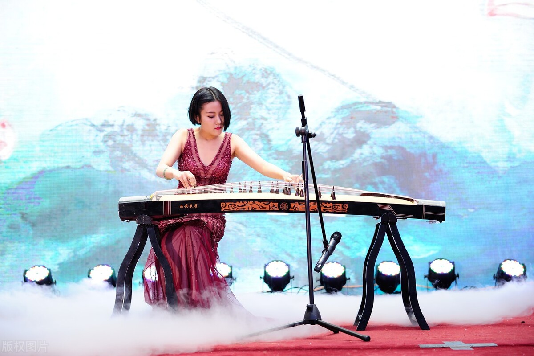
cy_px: 178
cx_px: 267
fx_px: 1038
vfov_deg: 19.4
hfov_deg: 28.9
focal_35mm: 70
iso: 800
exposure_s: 1/250
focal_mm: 70
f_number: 3.2
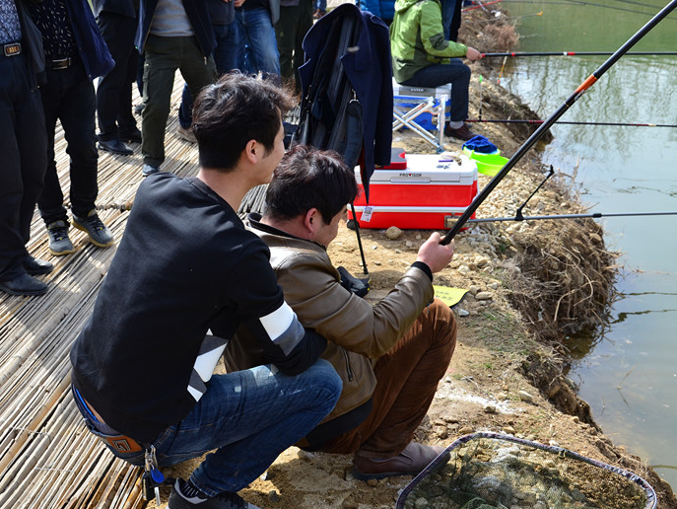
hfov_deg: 39.2
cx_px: 306
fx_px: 950
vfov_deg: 30.0
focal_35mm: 49
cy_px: 250
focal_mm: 29
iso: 200
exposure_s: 1/400
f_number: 7.1
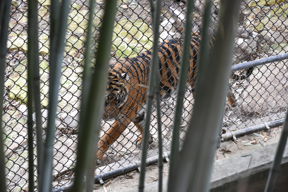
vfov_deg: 12.5
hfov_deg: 18.6
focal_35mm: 110
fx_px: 880
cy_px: 96
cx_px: 144
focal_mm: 110
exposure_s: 1/250
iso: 2200
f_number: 4.5
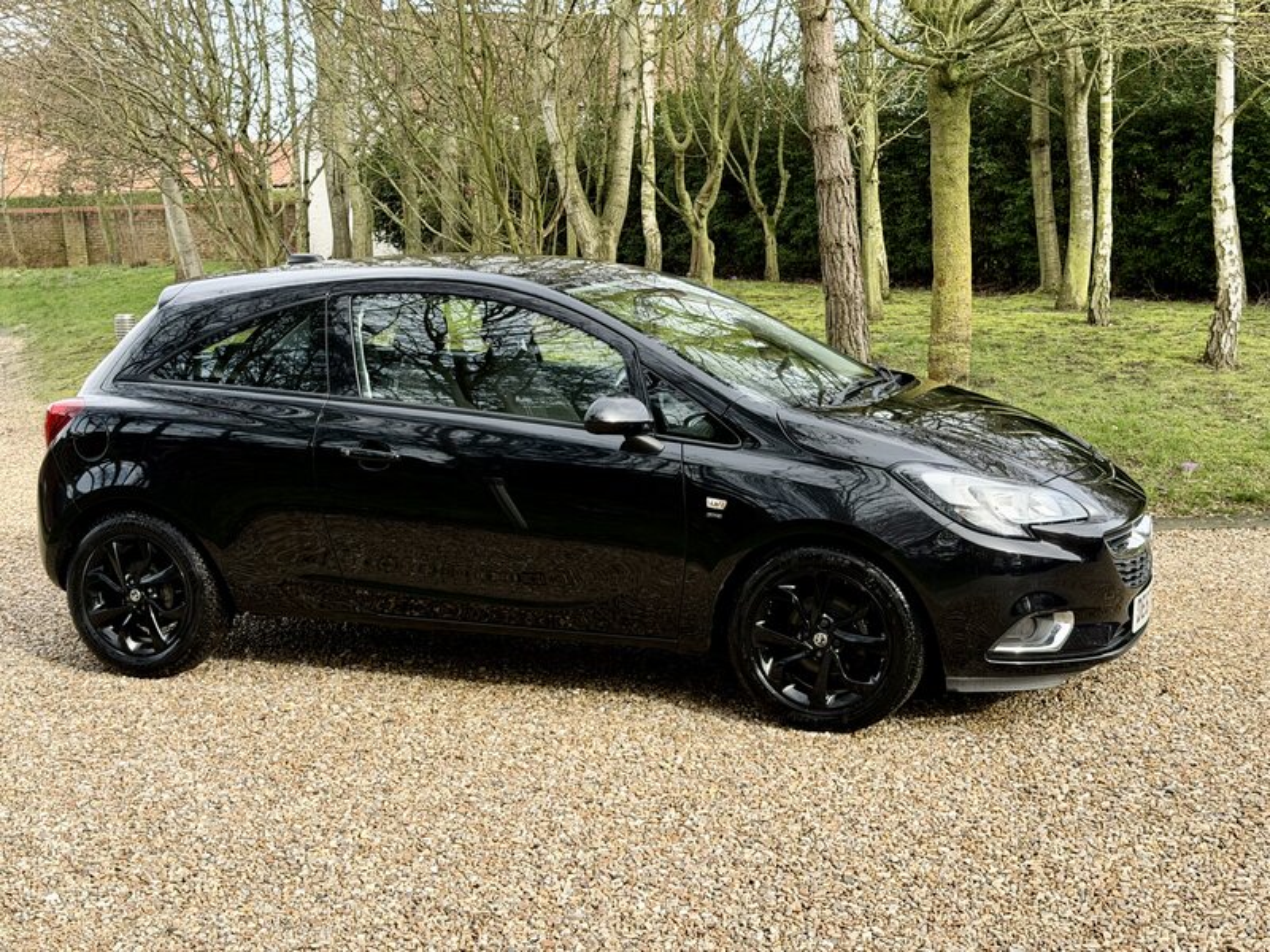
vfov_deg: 30.3
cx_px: 635
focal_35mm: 48
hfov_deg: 39.7
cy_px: 476
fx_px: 1761
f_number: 1.78
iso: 64
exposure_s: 1/620
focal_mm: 6.76
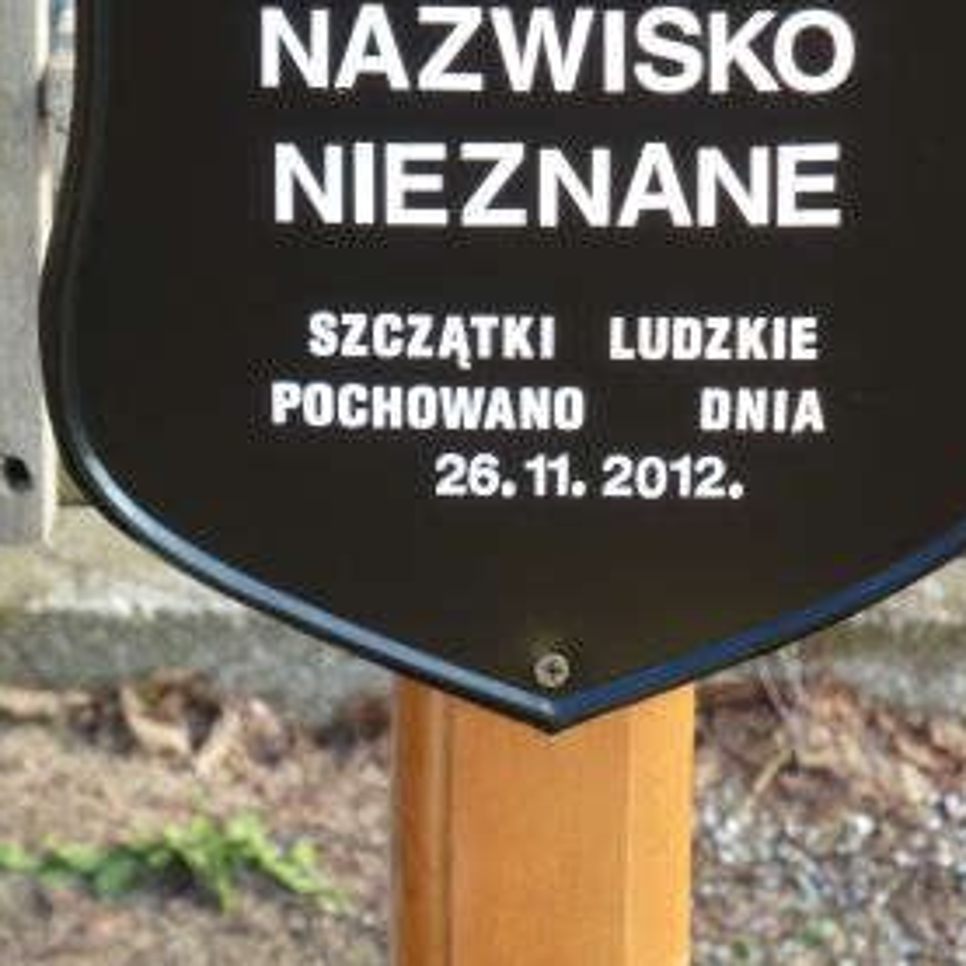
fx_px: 9472
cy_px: 276
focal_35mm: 300
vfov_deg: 5.8
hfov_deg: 5.8
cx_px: 624
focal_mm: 32.1
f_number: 4.5
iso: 125
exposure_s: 1/80
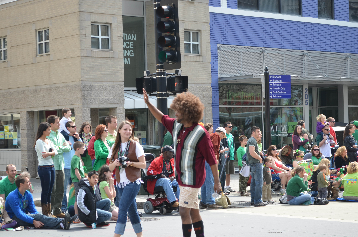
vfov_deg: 16.5
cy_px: 118
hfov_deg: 24.7
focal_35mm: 82
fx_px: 819
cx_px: 179
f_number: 7.1
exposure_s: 1/200
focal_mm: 55
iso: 200
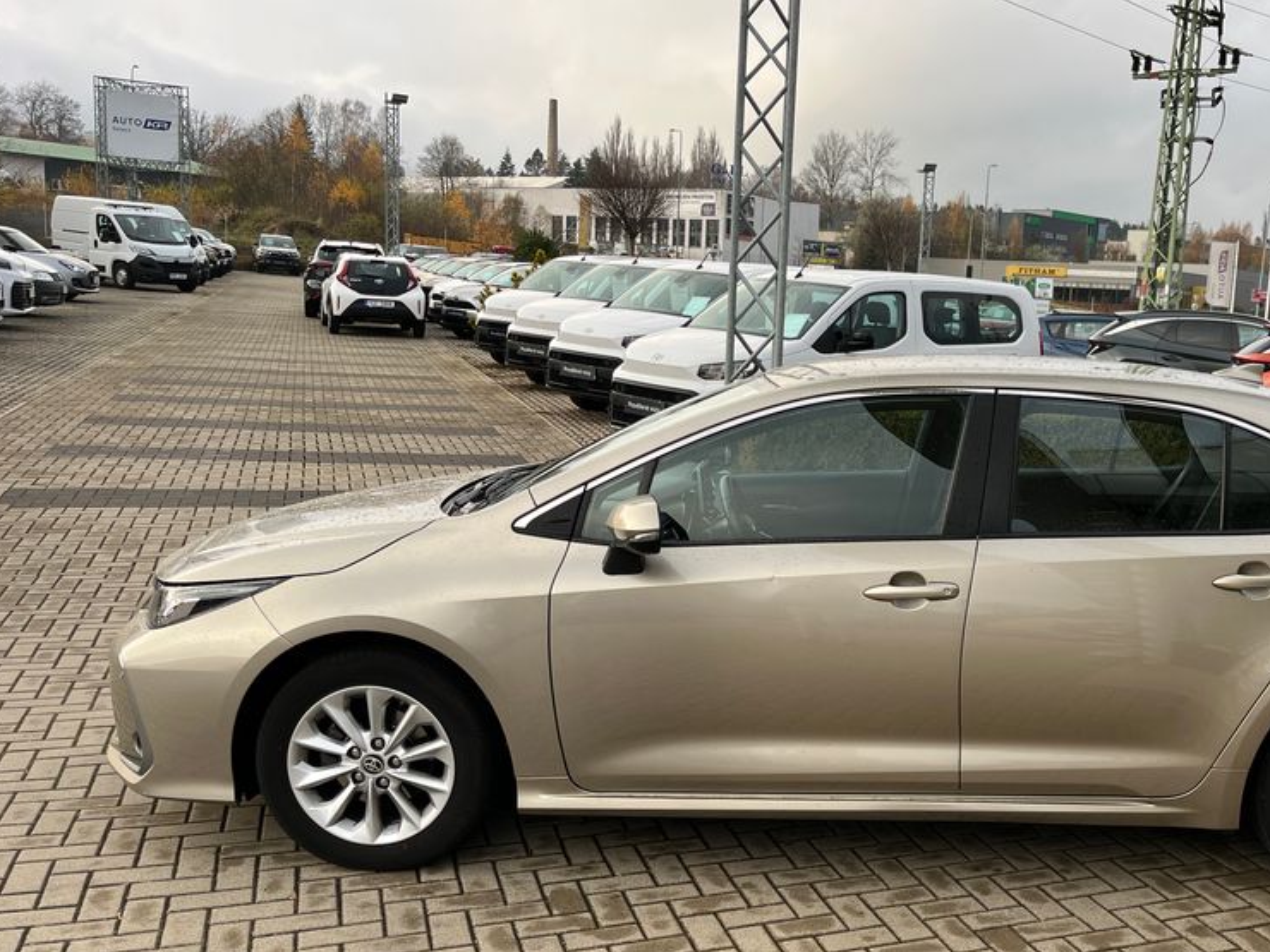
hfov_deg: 50.2
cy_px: 520
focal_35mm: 36
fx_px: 1321
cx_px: 868
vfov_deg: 39.6
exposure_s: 1/661
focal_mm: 5.1
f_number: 1.6
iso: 50
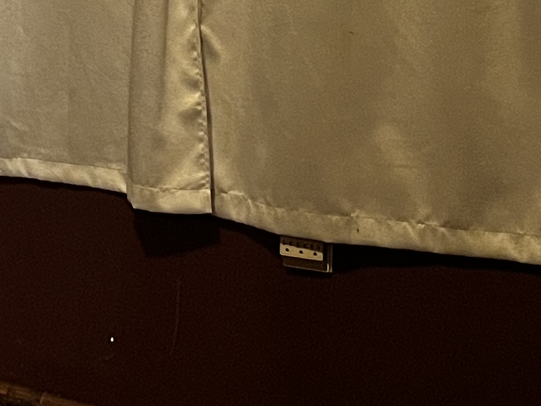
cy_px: -119
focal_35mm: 126
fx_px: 1969
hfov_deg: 14.7
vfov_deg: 11.5
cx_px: -235
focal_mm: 5.1
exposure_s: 1/30
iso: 640
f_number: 1.6
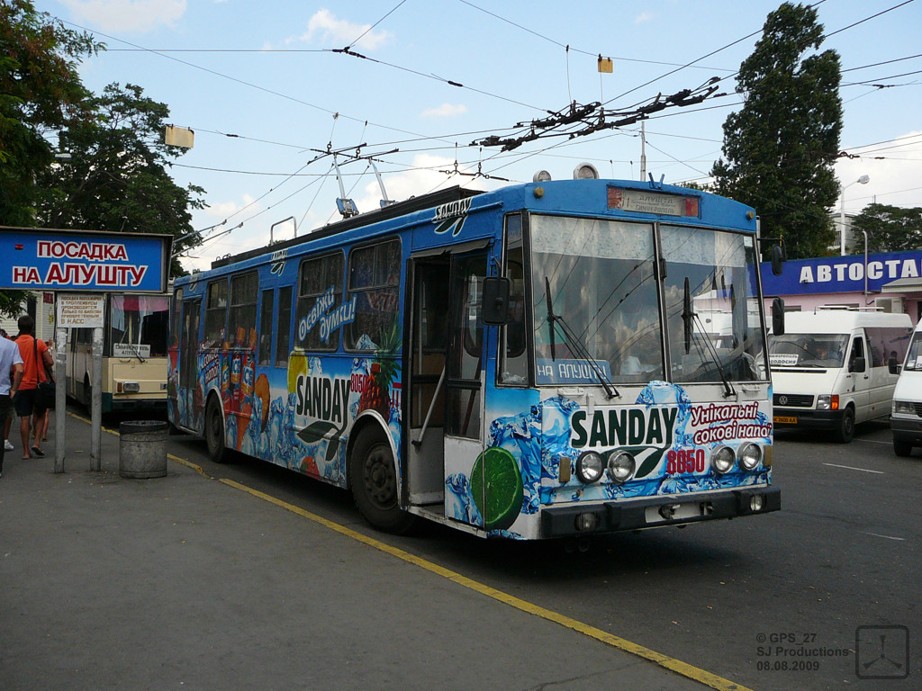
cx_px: 461
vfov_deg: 40.7
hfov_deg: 52.6
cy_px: 346
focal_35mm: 35
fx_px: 932
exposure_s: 1/400
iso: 100
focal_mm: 5.2
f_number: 5
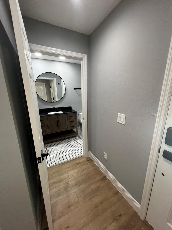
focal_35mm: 13
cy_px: 115
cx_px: 86
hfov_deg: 89.9
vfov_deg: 106.2
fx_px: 86
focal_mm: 1.57
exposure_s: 1/120
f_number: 1.8
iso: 200
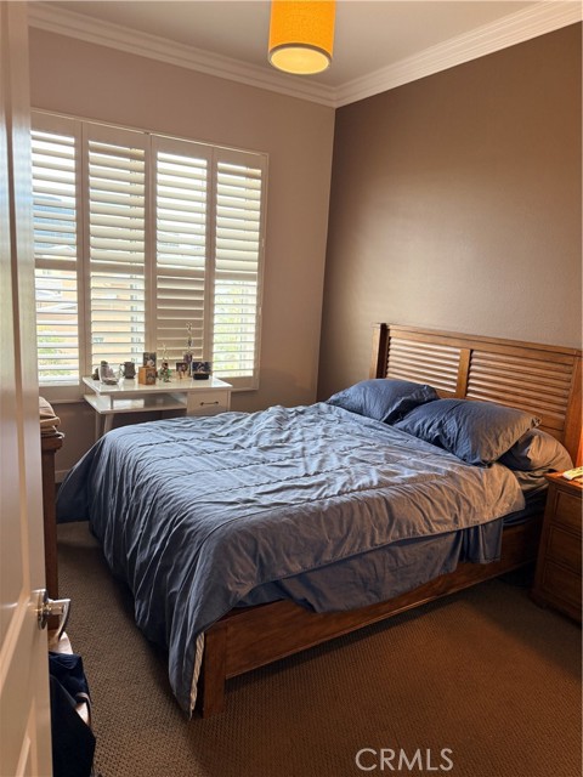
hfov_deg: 56.8
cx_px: 292
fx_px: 539
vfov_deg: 71.6
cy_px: 388
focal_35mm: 24
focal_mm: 6.76
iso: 200
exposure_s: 1/120
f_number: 1.78
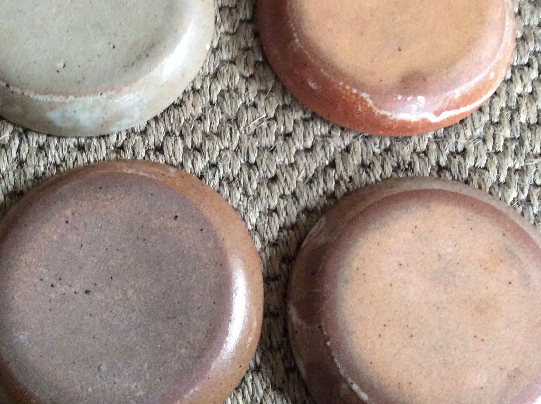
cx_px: 238
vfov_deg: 29.0
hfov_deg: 38.2
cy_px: 177
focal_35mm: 50
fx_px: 780
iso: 250
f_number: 2.4
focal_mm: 3.3
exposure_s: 1/20
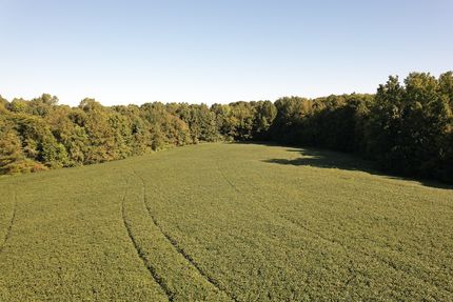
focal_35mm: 22
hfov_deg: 78.6
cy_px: 151
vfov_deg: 57.3
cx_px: 226
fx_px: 277
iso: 110
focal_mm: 8.38
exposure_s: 1/200
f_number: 2.8
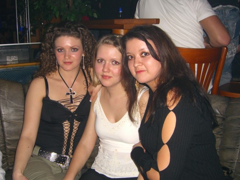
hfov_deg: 45.7
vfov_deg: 35.1
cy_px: 90
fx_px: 284
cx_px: 111
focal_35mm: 41
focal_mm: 7.9
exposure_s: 1/60
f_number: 2.8
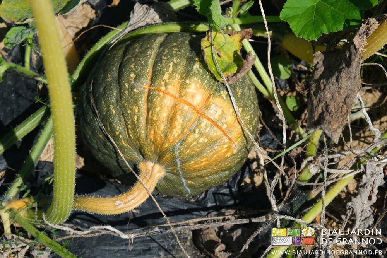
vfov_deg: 16.5
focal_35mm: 83
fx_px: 892
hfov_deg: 24.5
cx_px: 194
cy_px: 129
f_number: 7.1
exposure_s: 1/450
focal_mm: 55
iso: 160
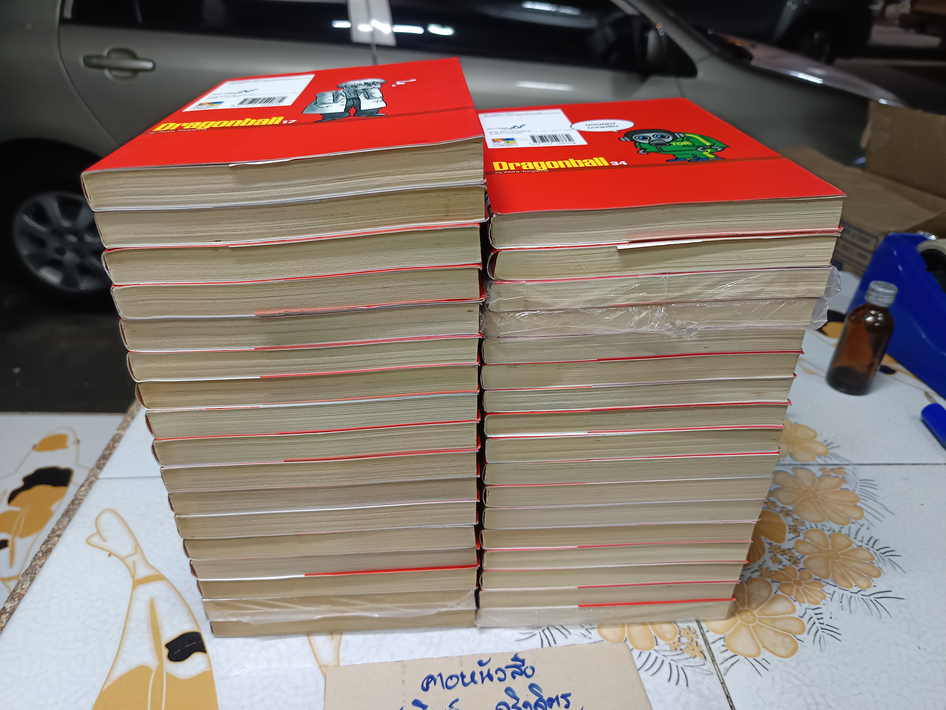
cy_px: 355
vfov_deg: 56.8
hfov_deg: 71.6
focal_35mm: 24
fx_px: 656
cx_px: 473
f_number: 1.7
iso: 997
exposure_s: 1/25
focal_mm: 5.31
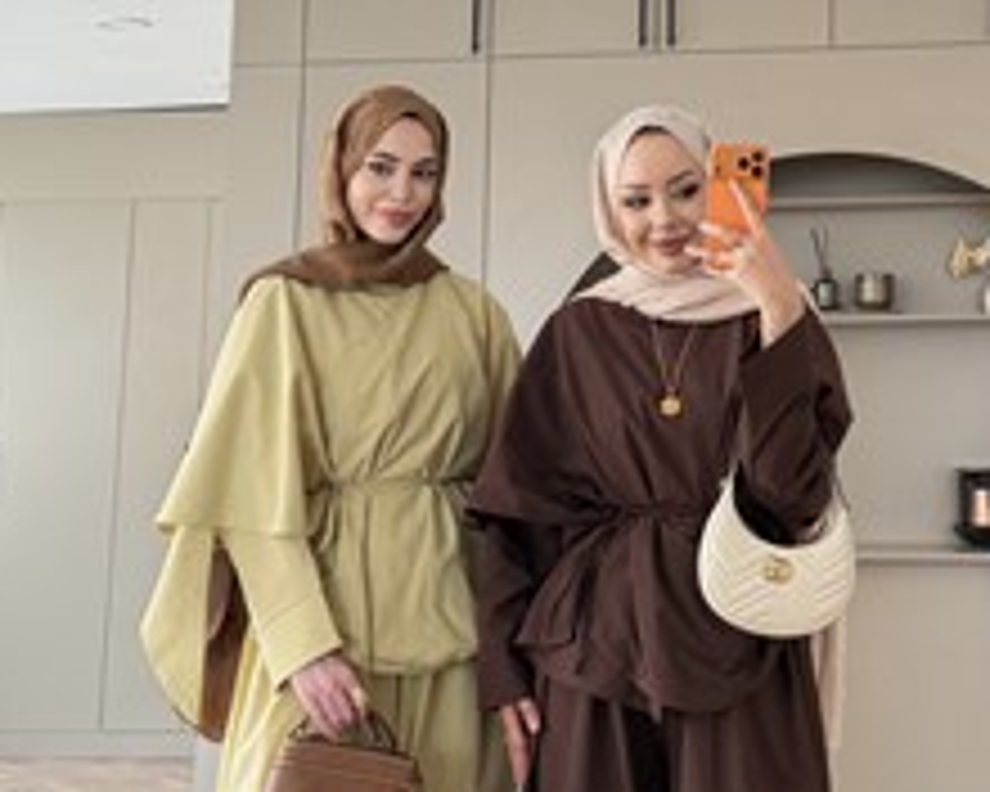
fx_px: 1289
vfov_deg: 33.2
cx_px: 608
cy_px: 632
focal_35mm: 44
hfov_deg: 41.8
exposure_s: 1/121
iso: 125
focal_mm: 6.76
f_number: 1.78
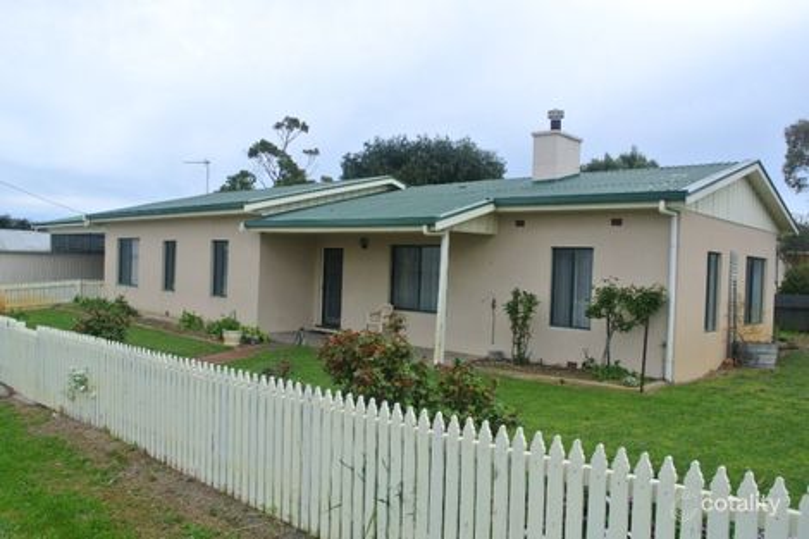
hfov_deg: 67.4
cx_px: 404
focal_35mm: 27
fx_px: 607
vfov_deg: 47.9
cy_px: 270
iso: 100
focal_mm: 10
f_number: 4.5
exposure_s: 1/500
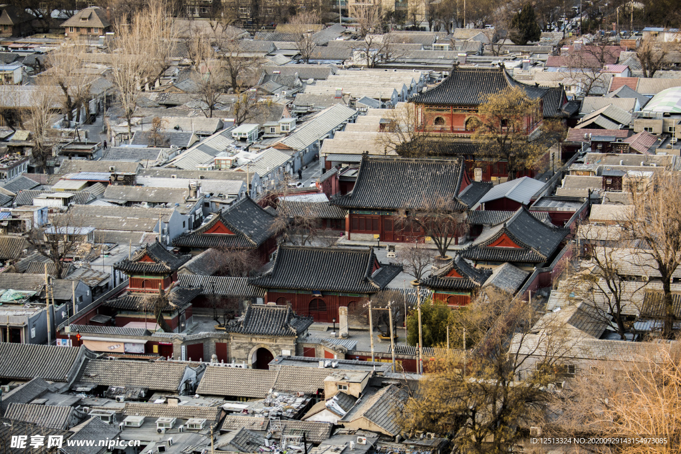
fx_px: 1930
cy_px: 227
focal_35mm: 102
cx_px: 340
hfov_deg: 20.0
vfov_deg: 13.4
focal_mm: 102
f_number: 4.8
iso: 100
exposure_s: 1/60
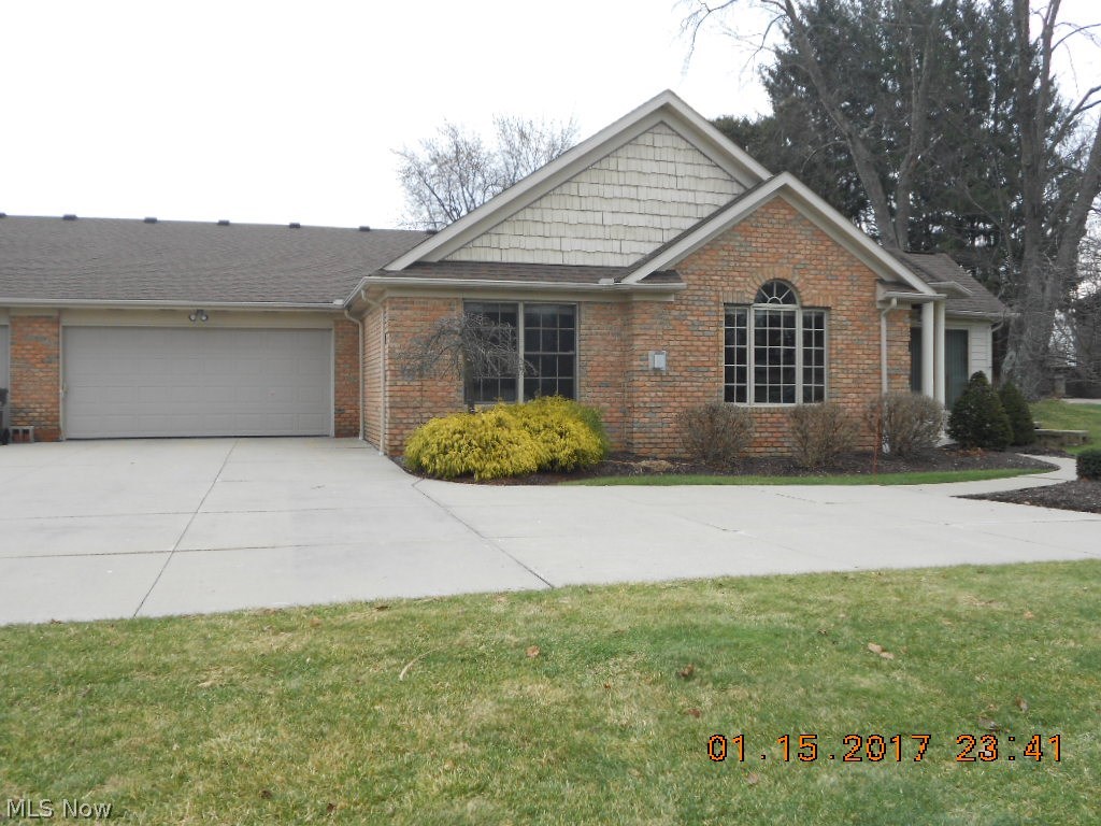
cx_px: 550
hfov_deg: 56.8
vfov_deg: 44.2
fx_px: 1018
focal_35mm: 32
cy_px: 413
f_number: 3.6
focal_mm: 5.8
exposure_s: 1/80
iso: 80
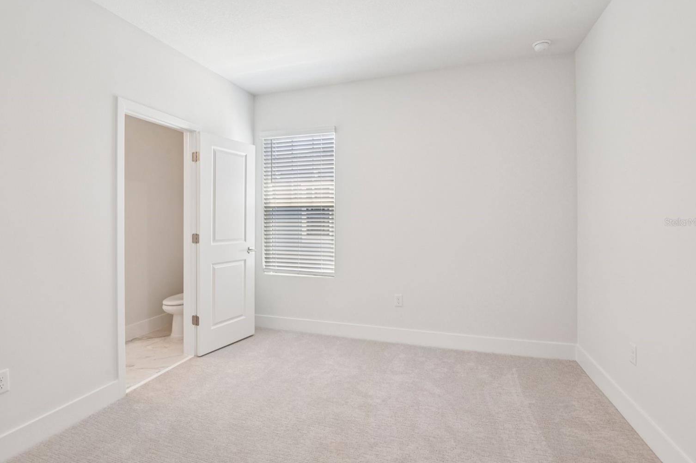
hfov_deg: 93.3
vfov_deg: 70.4
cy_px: 222
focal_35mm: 17
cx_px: 336
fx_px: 329
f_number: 8
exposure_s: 1/50
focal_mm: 16
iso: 400
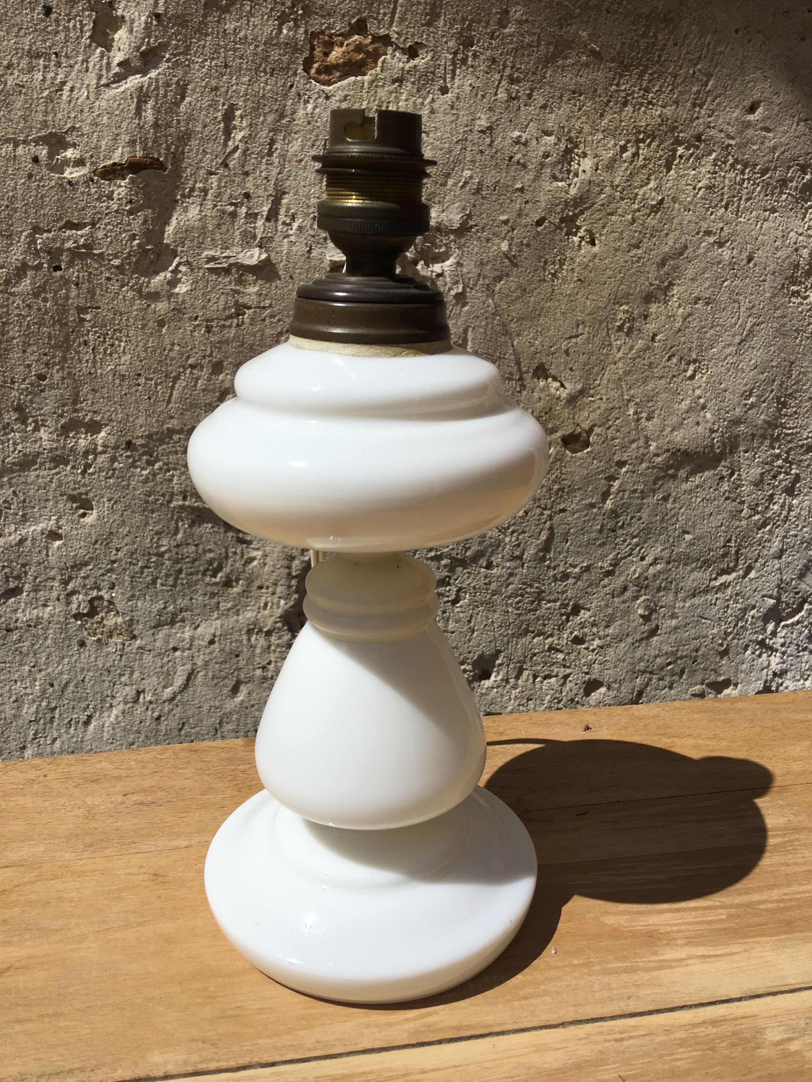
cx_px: 406
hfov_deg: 48.2
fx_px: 907
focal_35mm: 29
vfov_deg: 61.7
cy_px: 541
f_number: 2.2
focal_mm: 4.15
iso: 25
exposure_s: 1/4525
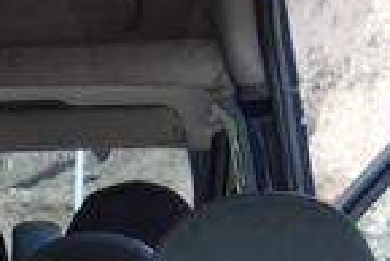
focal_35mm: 198
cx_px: -264
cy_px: 792
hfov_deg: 9.9
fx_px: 2147
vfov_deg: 6.4
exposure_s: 1/1250
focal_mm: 10.4
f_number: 2
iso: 125
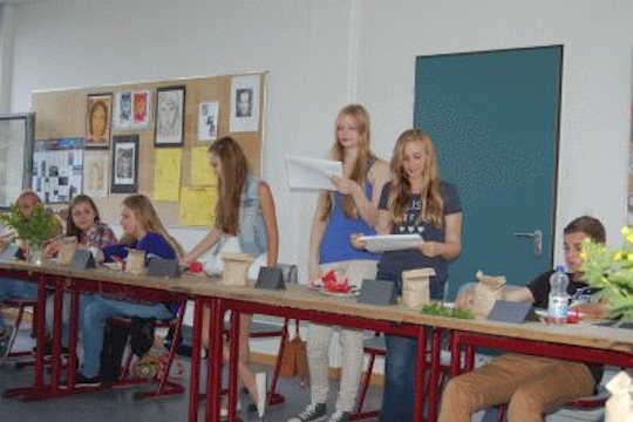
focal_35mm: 51
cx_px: 316
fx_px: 897
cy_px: 211
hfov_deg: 38.9
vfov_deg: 26.5
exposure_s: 1/60
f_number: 4.5
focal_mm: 34
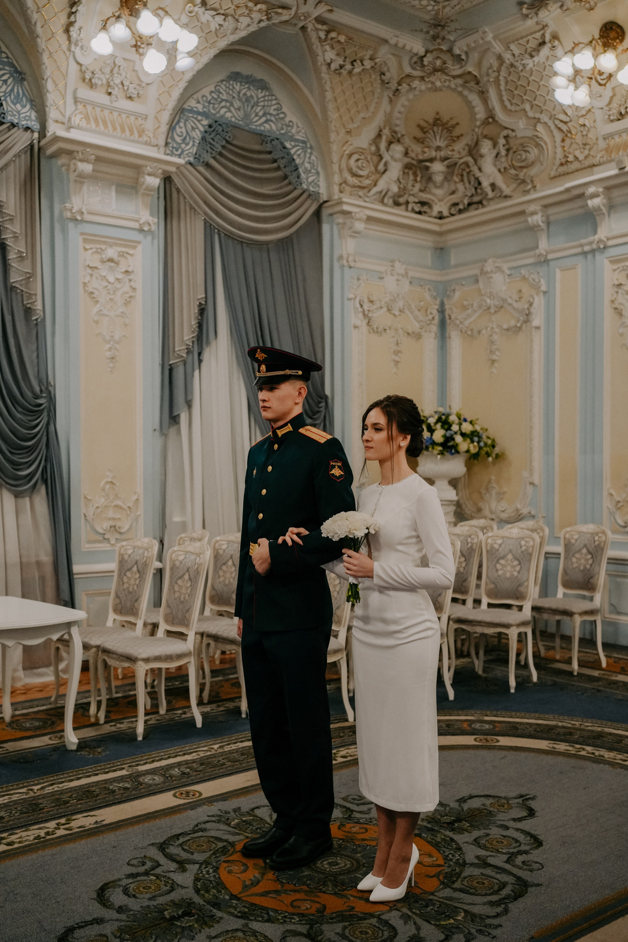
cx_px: 314
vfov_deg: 54.4
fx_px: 916
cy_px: 471
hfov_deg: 37.9
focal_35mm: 35
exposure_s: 1/400
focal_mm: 35
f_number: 3.2
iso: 2500
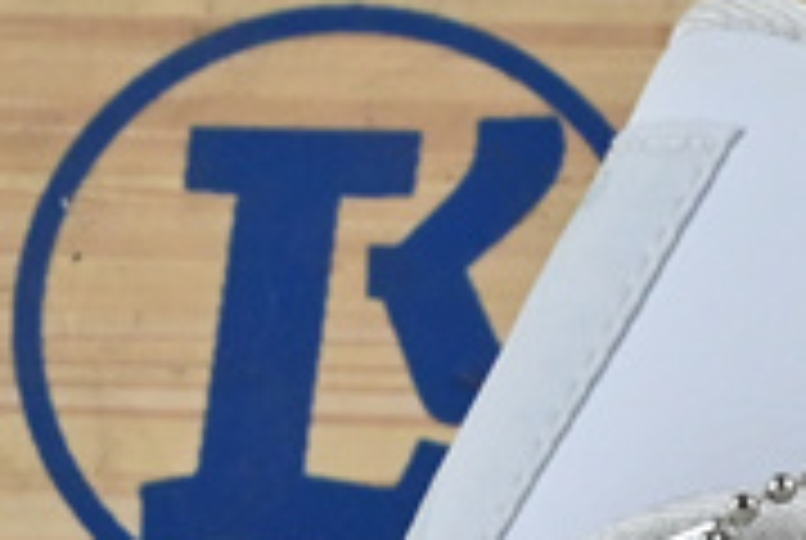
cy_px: 1310
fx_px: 6302
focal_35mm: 281
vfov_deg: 4.8
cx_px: 216
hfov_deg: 7.3
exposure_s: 1/200
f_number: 10
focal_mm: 28
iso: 1000
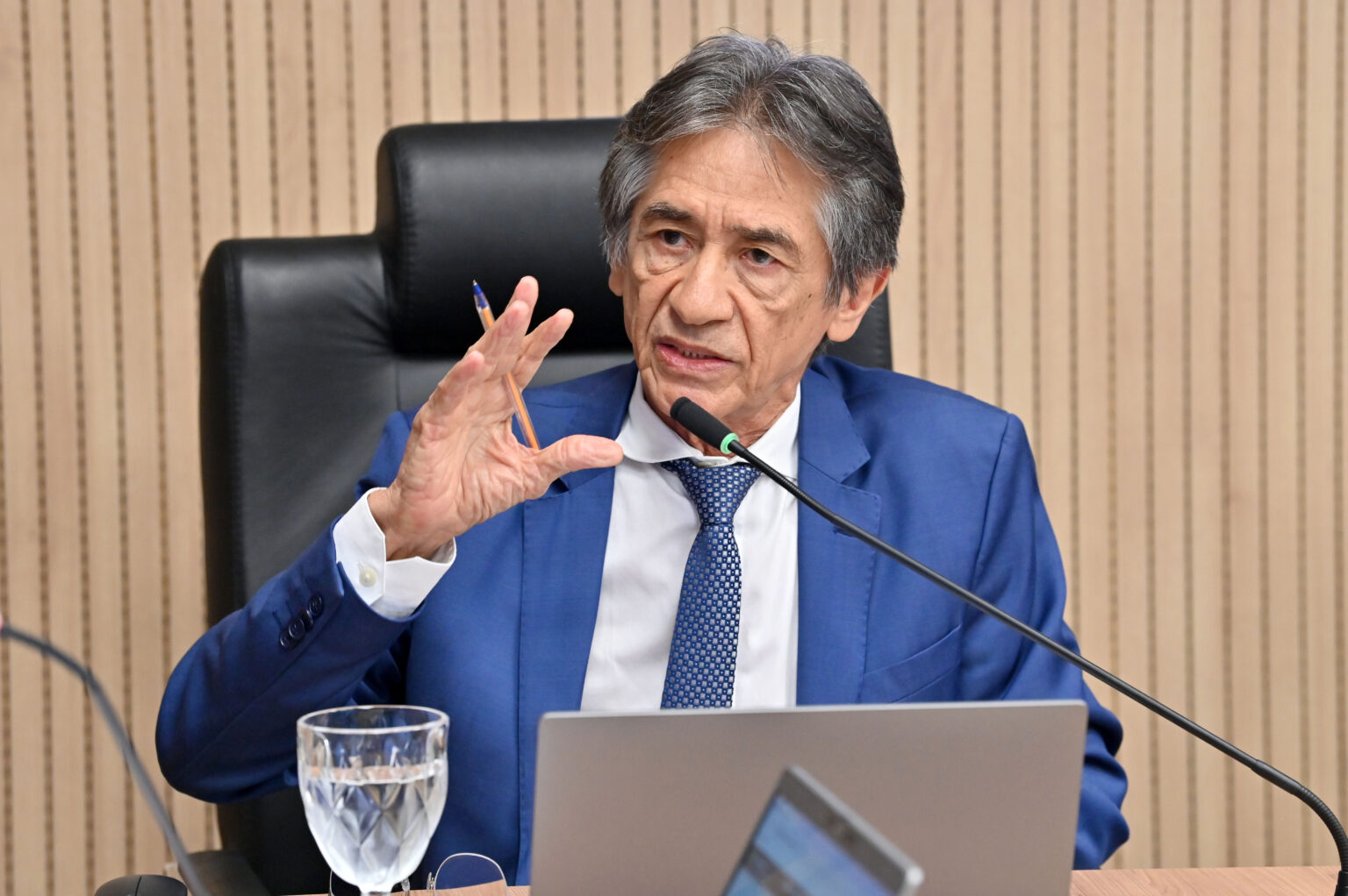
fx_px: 5613
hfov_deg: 13.7
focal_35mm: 150
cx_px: 674
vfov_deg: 9.1
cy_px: 448
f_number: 5
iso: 3200
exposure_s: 1/250
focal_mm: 150
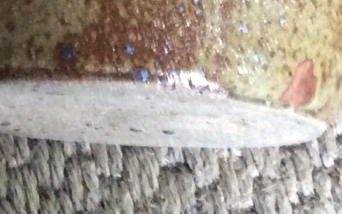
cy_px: -234
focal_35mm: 150
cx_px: 61
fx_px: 1398
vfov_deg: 8.3
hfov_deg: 13.9
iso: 320
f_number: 2.4
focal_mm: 3.3
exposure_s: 1/17
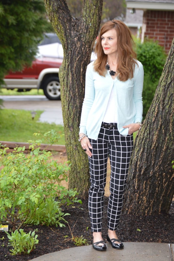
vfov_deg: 17.1
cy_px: 130
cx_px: 87
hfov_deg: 11.4
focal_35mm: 120
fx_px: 871
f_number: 4.5
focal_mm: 80
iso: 400
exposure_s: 1/125
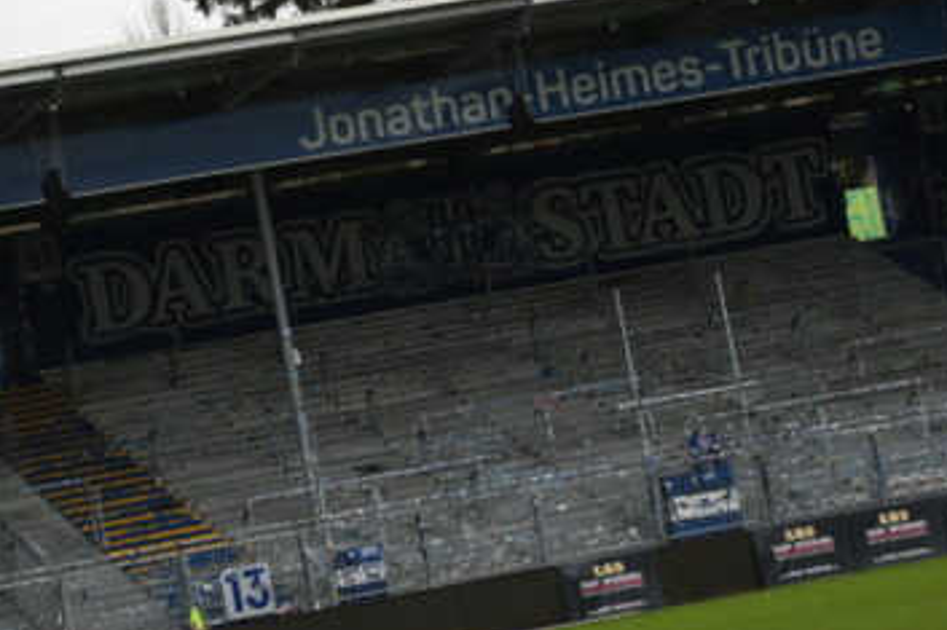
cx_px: 341
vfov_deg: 5.7
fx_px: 6258
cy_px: -209
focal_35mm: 238
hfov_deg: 8.7
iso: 320
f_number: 2.8
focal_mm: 70
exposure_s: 1/500
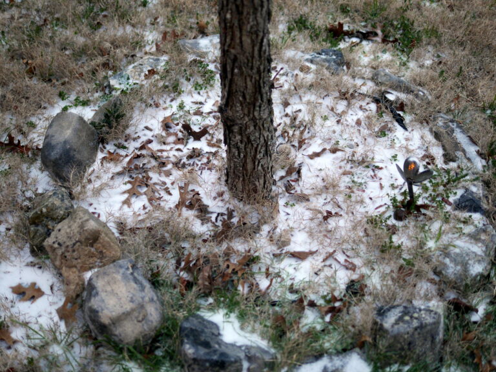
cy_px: 186
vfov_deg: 29.1
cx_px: 248
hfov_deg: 38.2
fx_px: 716
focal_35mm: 50
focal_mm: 25
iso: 800
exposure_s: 1/125
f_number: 1.4
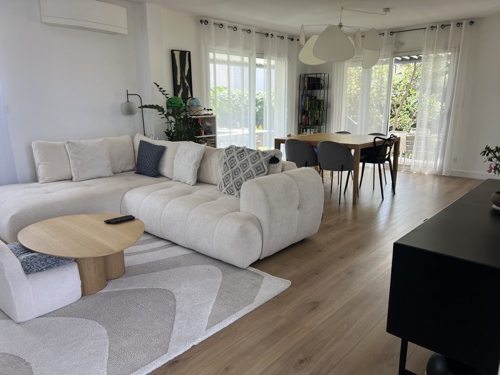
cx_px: 250
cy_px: 188
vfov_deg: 53.1
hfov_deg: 67.3
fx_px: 376
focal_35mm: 26
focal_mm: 5.7
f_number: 1.5
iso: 50
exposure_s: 1/121
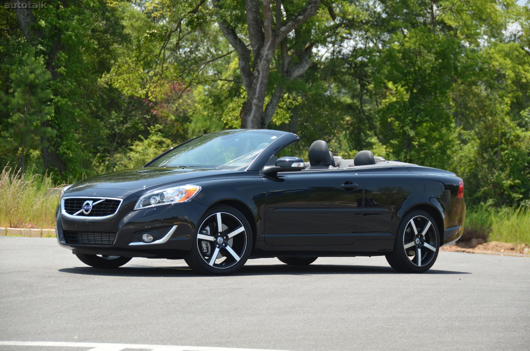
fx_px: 1807
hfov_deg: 16.7
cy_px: 176
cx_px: 265
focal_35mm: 123
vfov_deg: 11.1
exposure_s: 1/1000
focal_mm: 82
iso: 400
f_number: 5
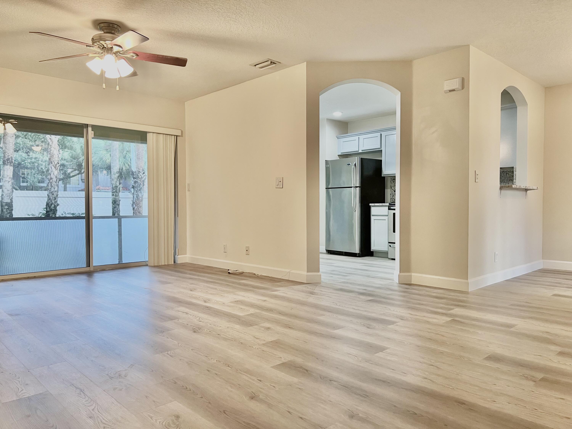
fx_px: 430
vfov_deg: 53.1
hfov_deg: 67.3
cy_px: 214
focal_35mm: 26
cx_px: 286
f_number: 1.5
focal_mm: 5.7
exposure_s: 1/60
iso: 125
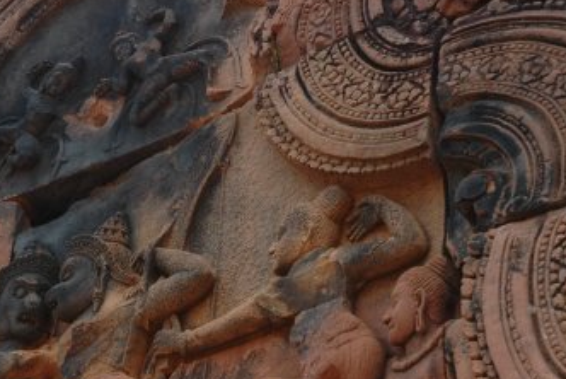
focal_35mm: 130
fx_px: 2046
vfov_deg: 10.5
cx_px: 77
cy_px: 401
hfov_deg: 15.6
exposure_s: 1/160
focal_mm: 40
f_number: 6.3
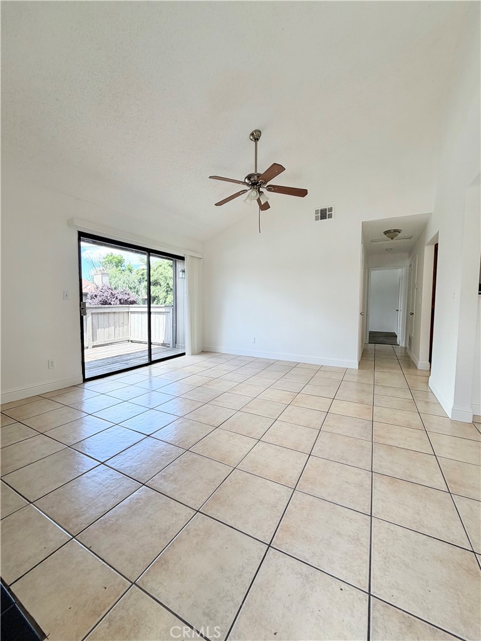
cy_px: 320
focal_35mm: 14
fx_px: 259
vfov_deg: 102.1
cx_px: 240
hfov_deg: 85.7
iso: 50
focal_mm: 2.22
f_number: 2.2
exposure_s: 1/140
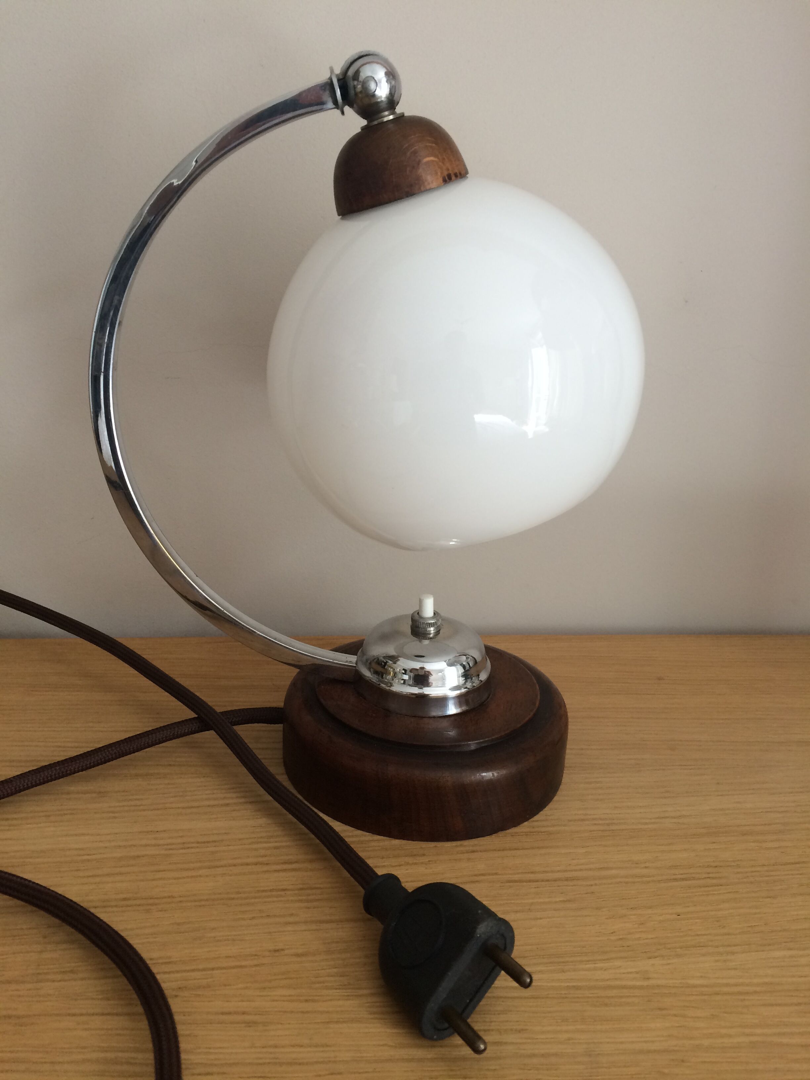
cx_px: 405
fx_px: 905
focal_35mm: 29
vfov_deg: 61.7
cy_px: 540
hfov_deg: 48.2
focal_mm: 4.15
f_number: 2.2
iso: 50
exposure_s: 1/33
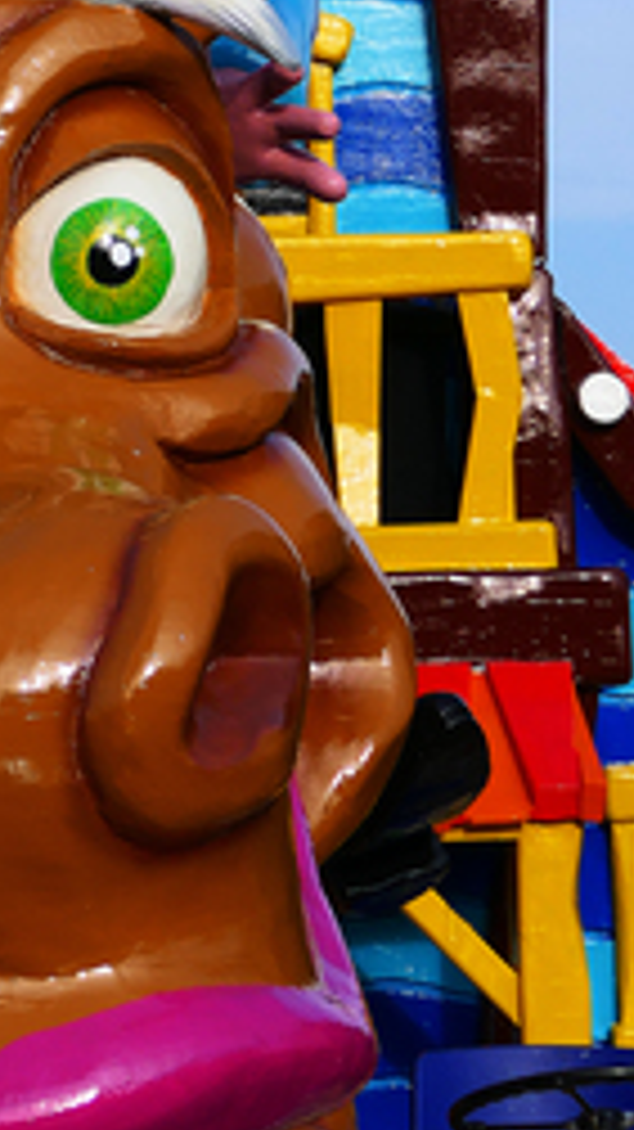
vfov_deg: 12.1
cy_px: -257
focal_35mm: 173
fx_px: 5176
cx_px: 54
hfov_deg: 7.0
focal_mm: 22
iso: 125
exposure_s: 1/1300
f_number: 4
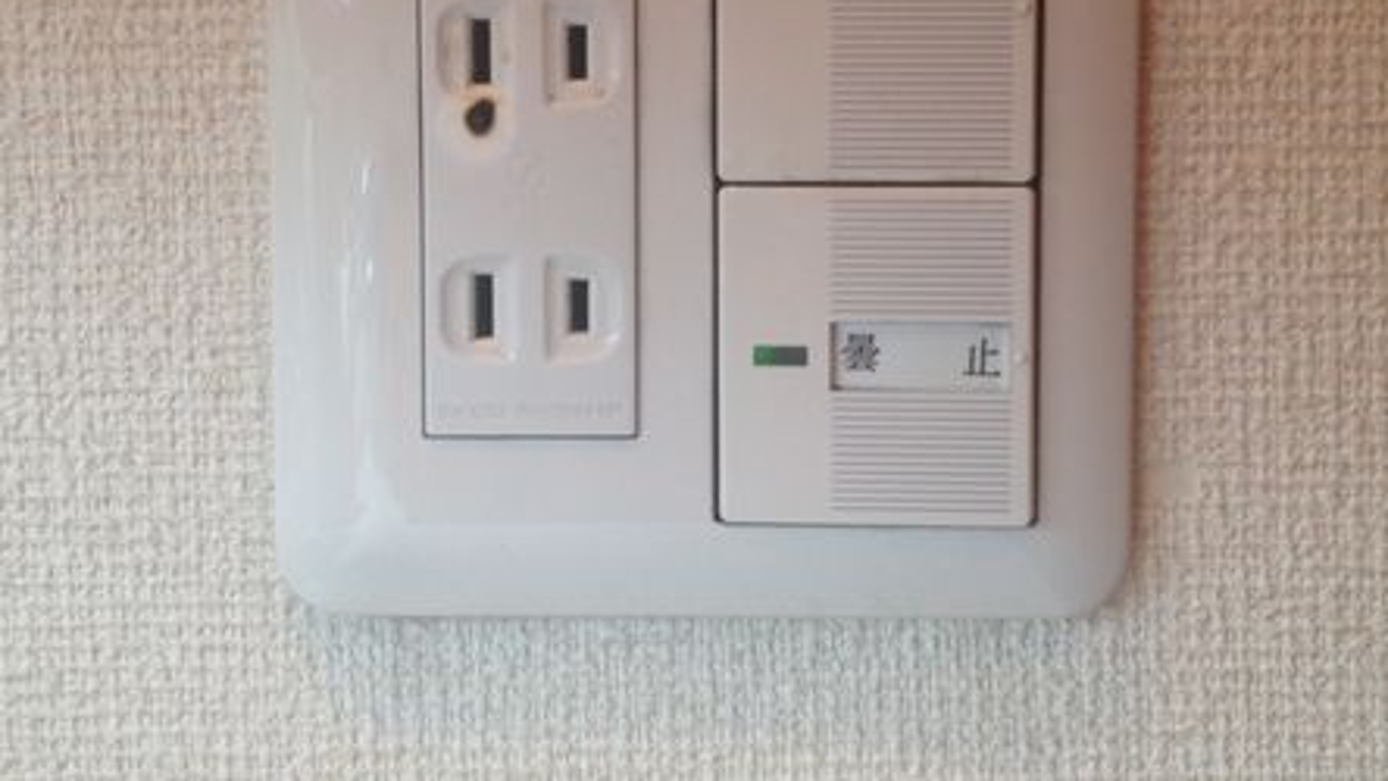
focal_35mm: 55
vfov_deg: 21.7
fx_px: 2025
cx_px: 775
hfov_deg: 37.8
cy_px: 219
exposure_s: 1/40
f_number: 2.4
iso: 64
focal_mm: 4.28
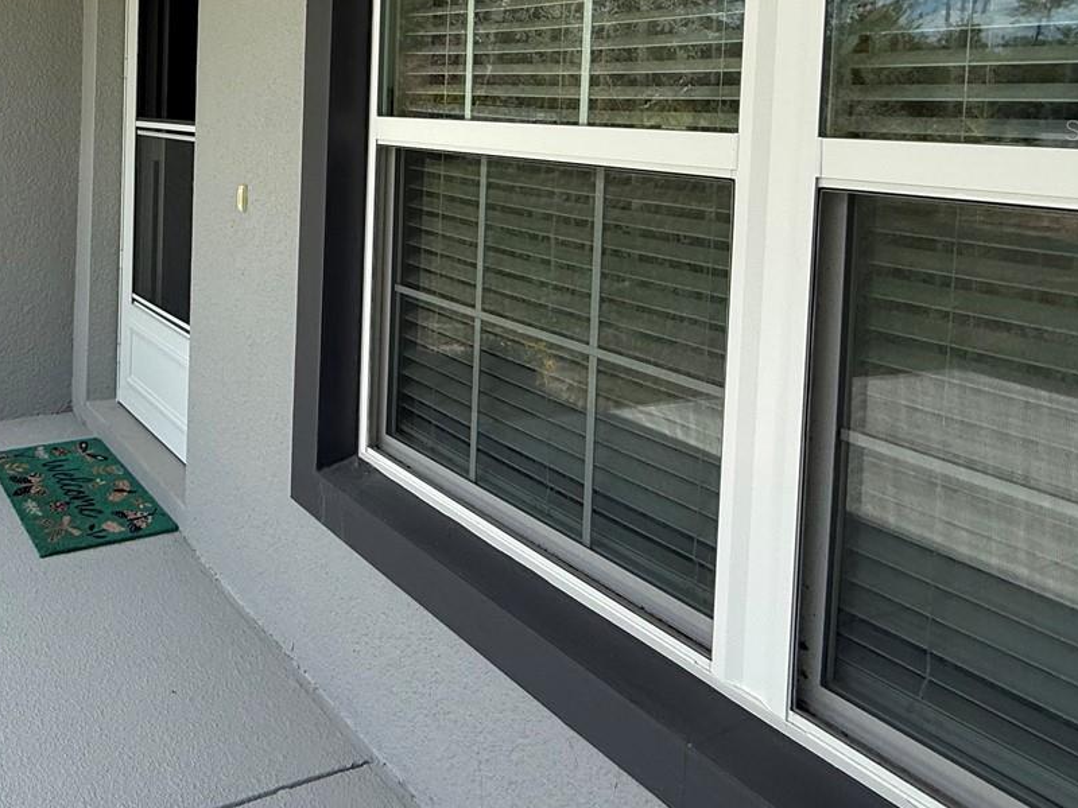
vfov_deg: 46.4
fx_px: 872
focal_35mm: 28
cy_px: 129
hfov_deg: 55.3
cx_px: 115
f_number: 2.2
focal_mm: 2.22
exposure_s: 1/779
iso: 64
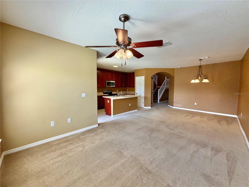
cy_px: 94
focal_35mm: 14
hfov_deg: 102.1
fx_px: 101
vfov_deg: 85.7
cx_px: 124
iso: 200
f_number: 2.2
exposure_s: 1/120
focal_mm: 2.22
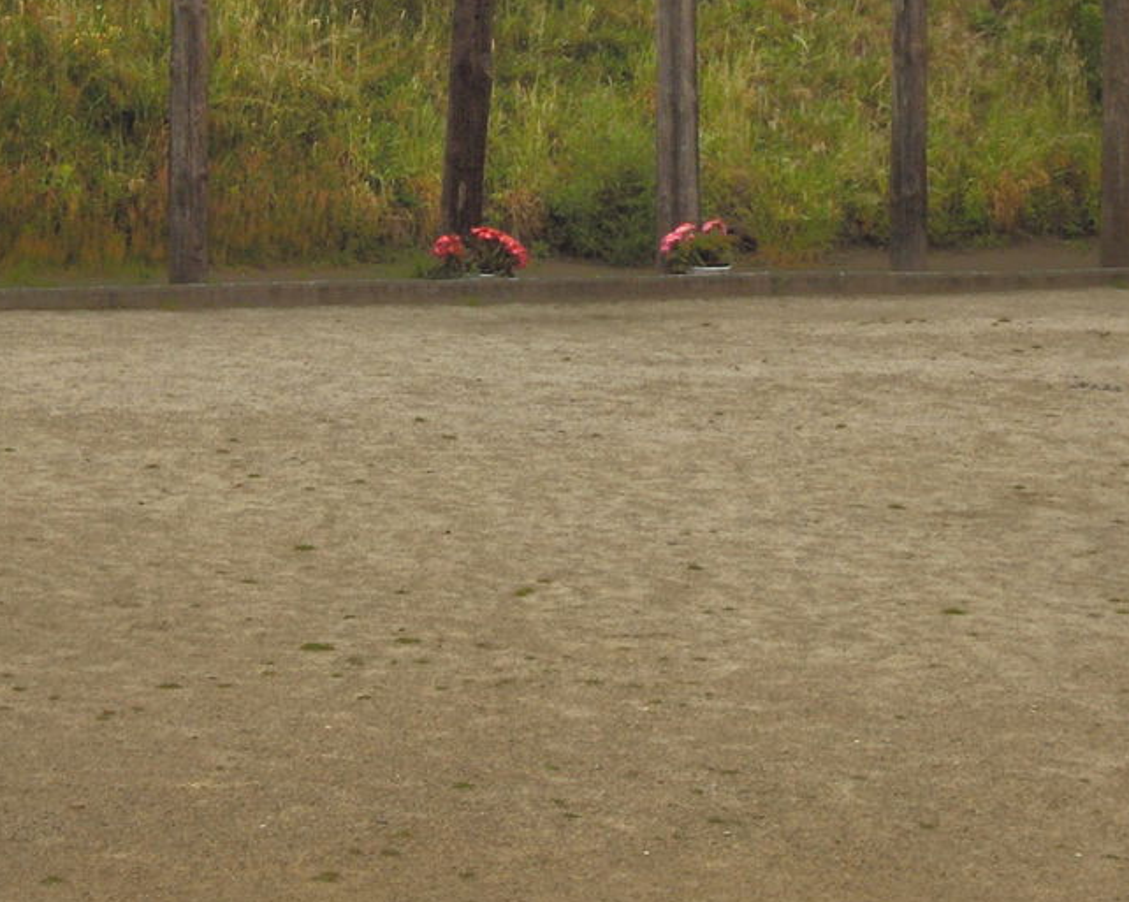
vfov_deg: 11.5
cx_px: 526
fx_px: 4475
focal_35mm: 134
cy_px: 211
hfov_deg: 14.4
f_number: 5.4
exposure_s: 1/162
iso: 100
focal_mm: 11.4
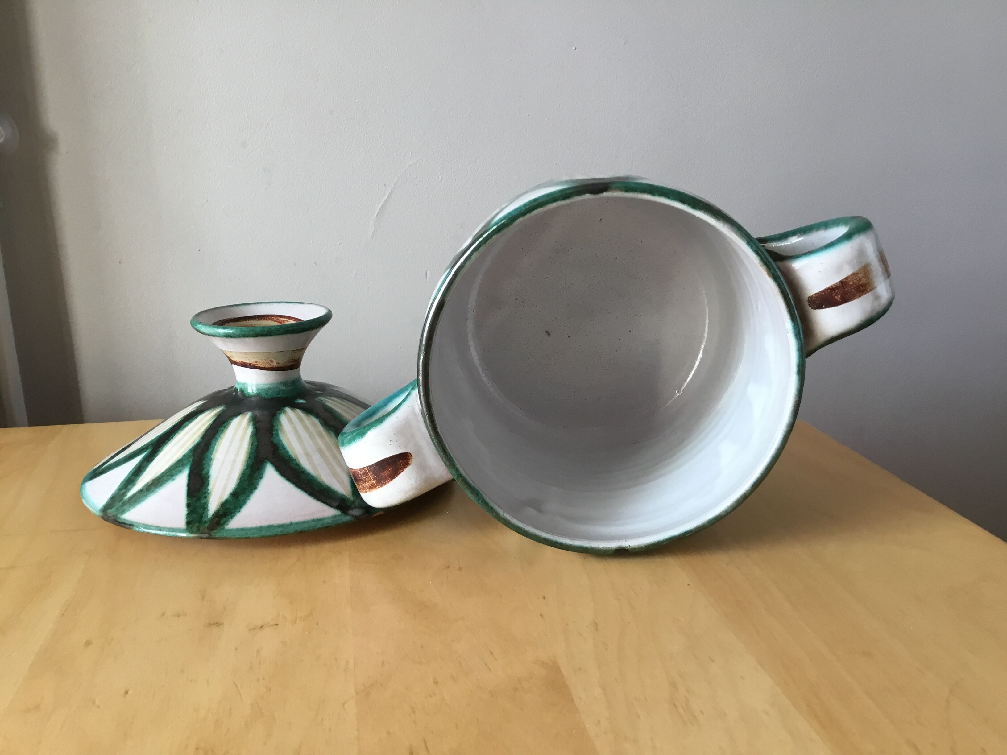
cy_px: 378
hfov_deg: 58.4
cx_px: 504
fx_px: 902
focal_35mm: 31
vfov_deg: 45.4
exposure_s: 1/33
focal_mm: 3.3
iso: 64
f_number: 2.4
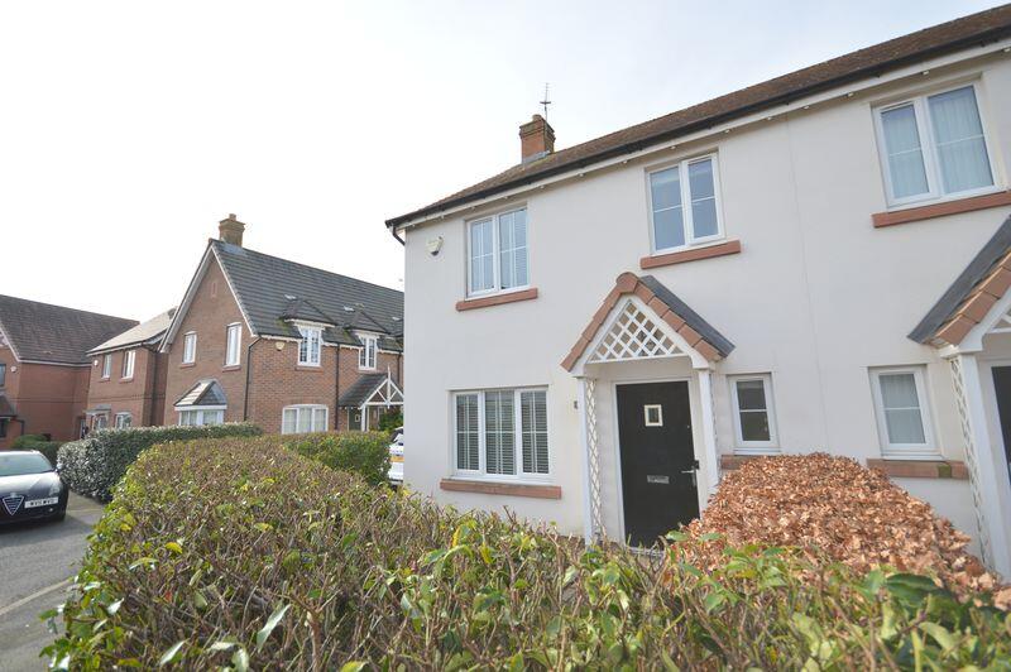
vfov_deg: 72.0
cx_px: 506
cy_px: 336
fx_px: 463
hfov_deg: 95.0
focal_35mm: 16
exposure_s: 1/200
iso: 100
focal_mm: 11
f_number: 7.1
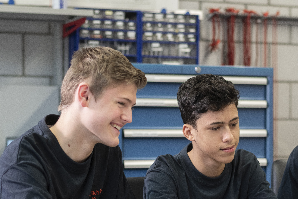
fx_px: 886
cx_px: 194
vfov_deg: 12.7
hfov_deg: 19.1
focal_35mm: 107
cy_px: 160
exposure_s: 1/160
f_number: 2.8
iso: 320
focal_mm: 58
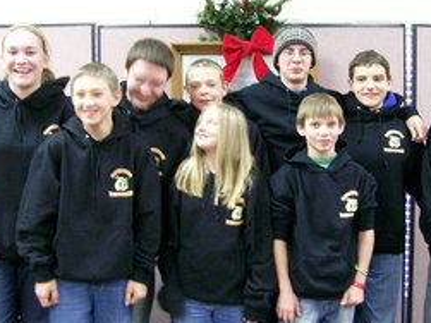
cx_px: 231
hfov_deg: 34.4
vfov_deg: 26.1
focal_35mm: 56
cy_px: 176
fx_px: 697
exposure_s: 1/8
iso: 160
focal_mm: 6
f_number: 2.7
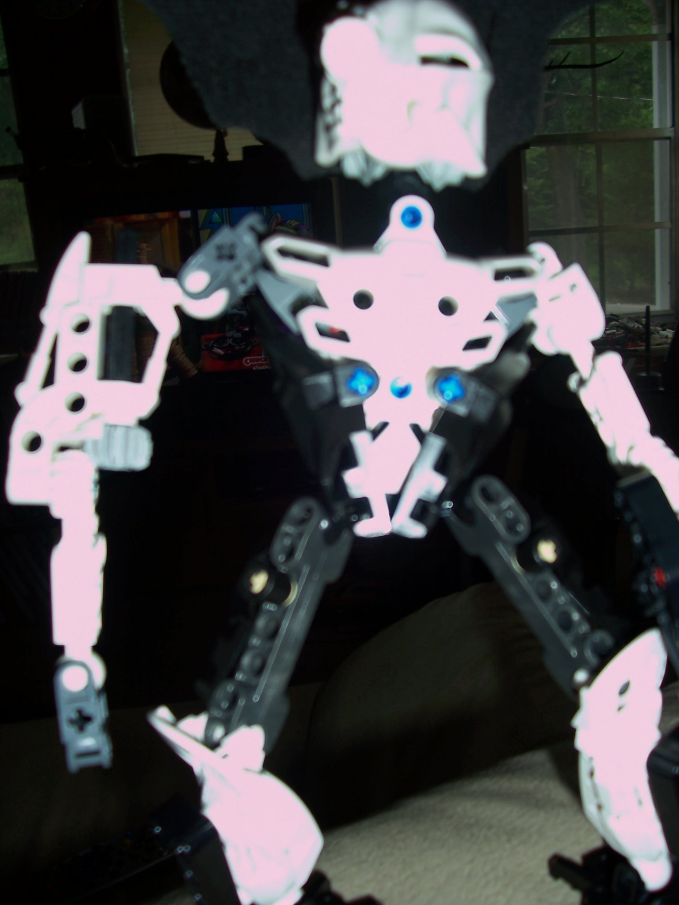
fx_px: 889
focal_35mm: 34
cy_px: 452
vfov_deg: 54.0
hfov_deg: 41.8
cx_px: 340
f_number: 2.7
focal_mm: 5.6
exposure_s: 1/60
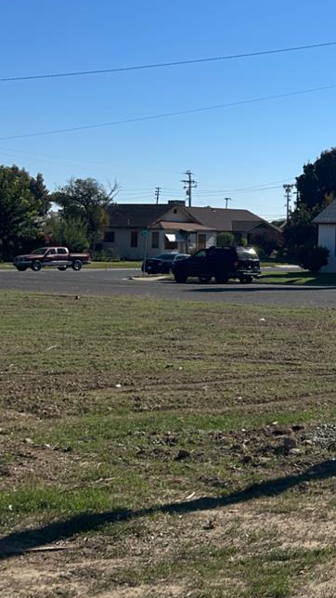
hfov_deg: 16.6
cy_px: 194
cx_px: 500
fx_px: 1046
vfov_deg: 31.6
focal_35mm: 66
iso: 50
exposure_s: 1/6993
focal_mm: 5.7
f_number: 1.5
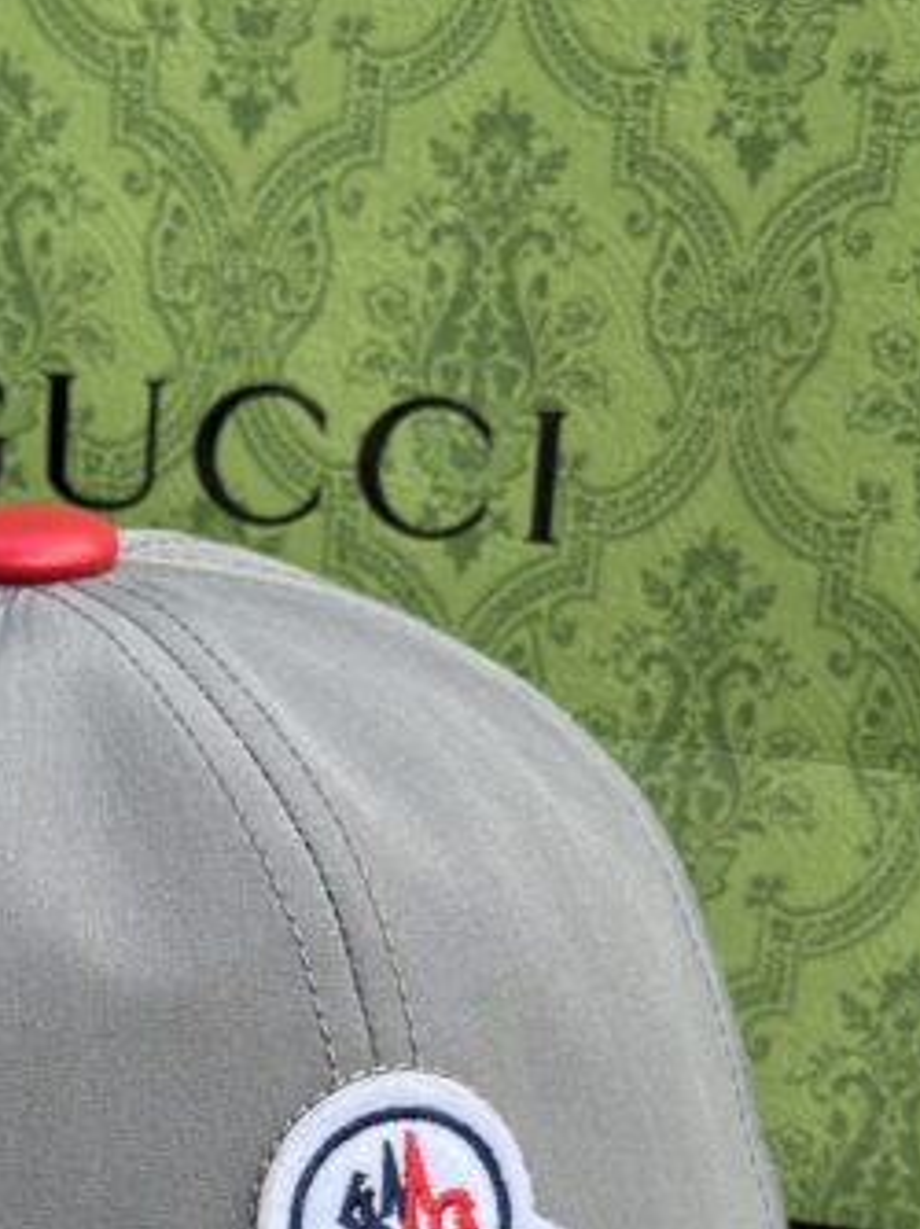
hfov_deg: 12.8
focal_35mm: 115
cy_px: 1292
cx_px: 184
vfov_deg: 16.7
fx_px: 4080
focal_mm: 6.76
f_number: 1.78
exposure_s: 1/1366
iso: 64
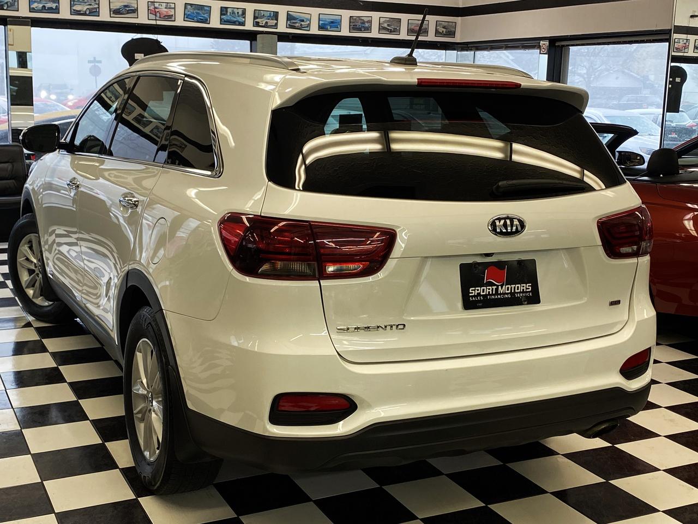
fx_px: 928
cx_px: 349
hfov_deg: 41.2
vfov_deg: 31.5
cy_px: 262
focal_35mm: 46
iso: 100
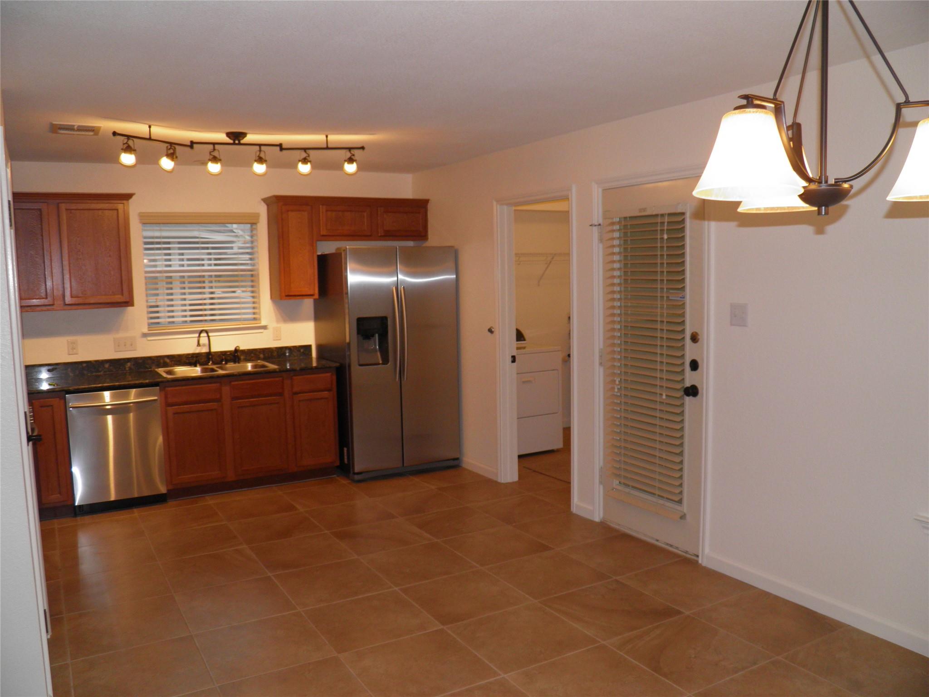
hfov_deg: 63.4
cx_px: 464
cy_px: 348
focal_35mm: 28
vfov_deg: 49.7
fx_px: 751
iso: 100
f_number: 2.8
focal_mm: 4.9
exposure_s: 1/30
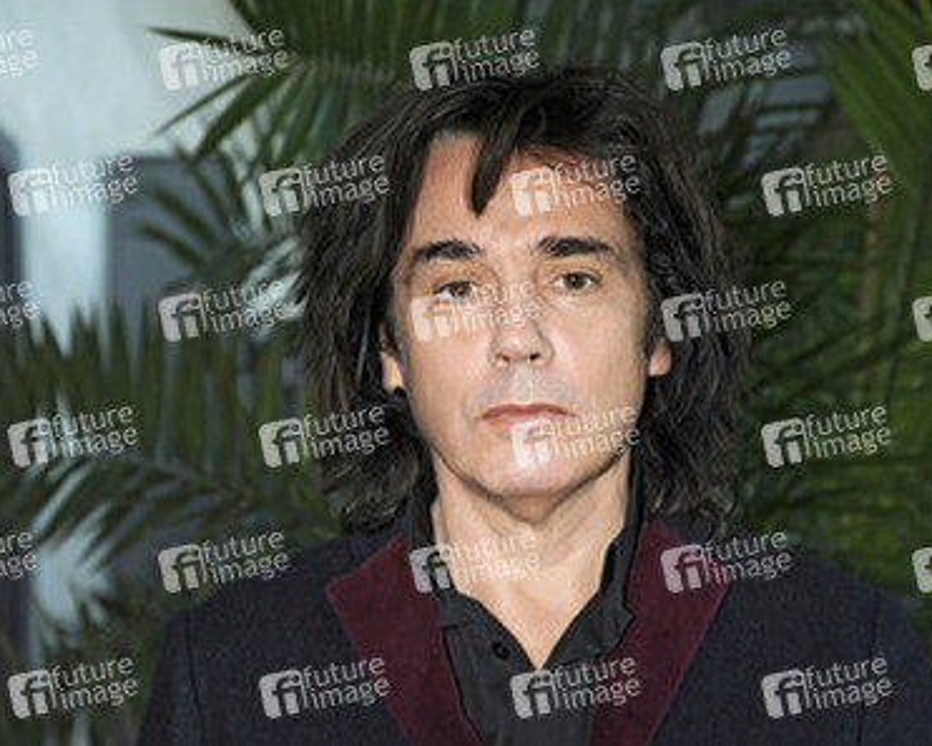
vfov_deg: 15.9
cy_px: 374
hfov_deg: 19.7
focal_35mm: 97
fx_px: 2676
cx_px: 509
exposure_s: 1/160
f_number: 6.3
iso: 500
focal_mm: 85
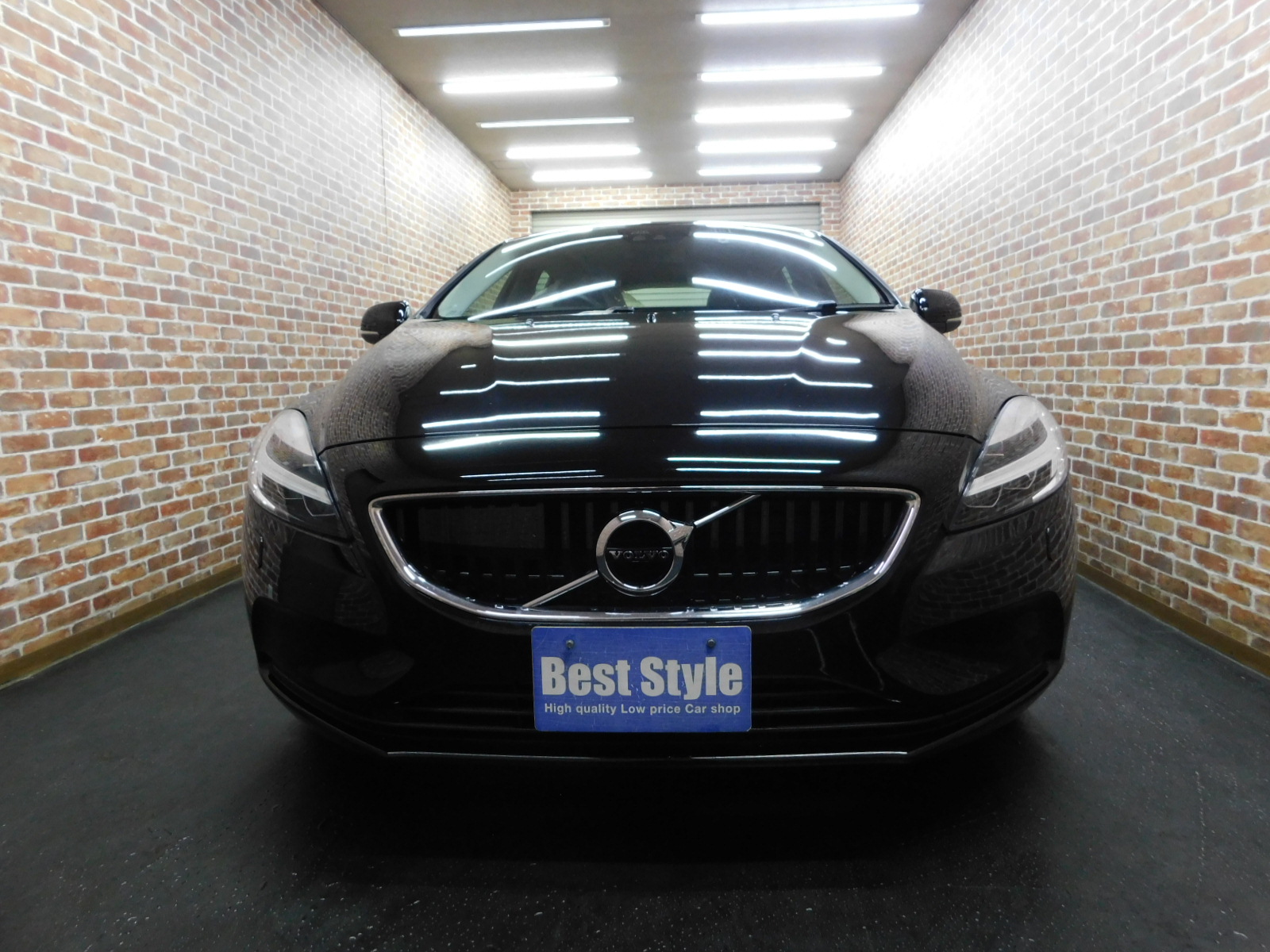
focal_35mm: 23
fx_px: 844
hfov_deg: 73.9
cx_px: 635
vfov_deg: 58.9
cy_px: 476
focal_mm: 4
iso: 320
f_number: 3
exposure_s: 1/30
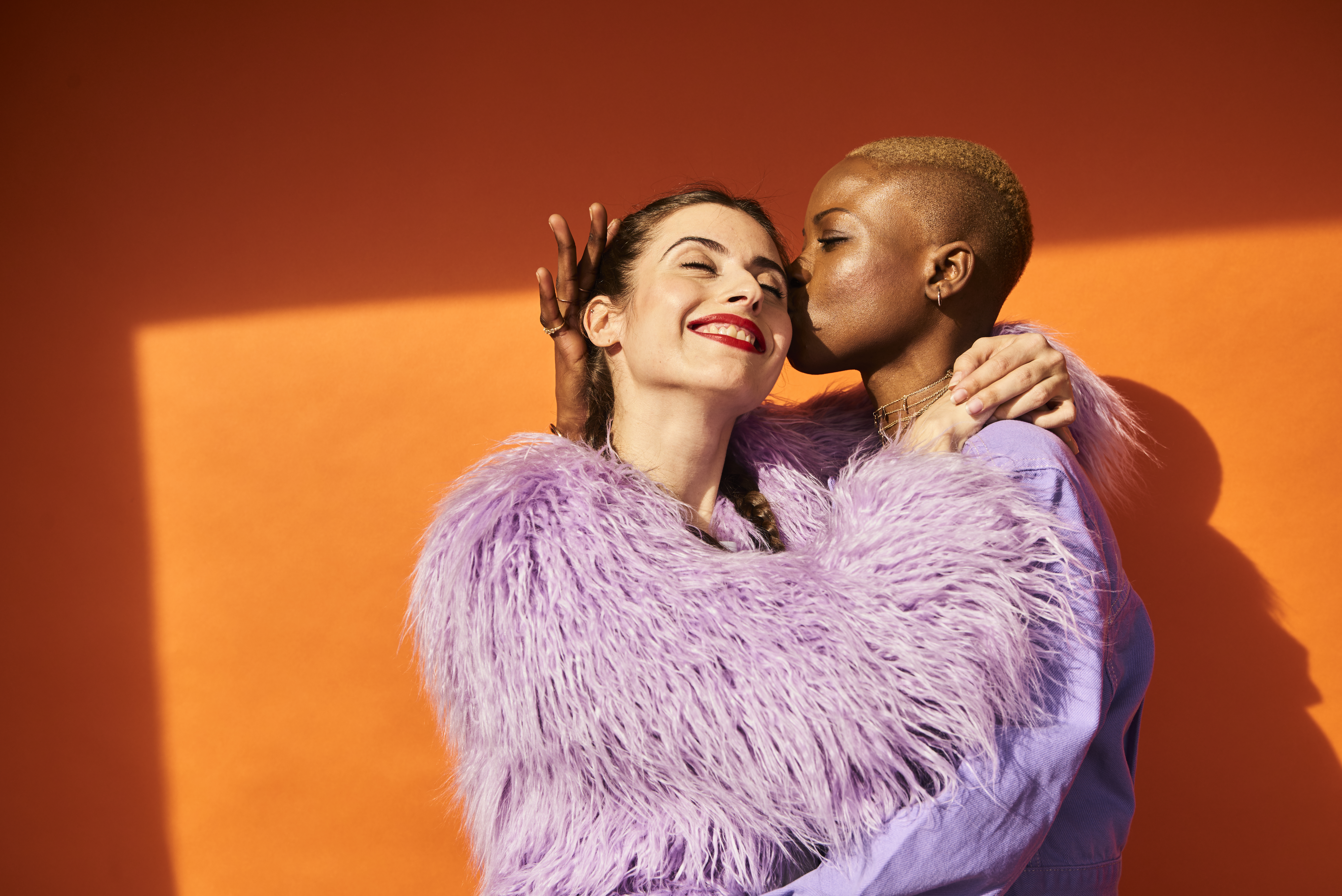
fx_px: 1417
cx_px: 671
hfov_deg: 50.7
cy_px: 448
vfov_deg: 35.1
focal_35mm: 38
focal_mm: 38
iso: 320
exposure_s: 1/320
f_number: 5.6
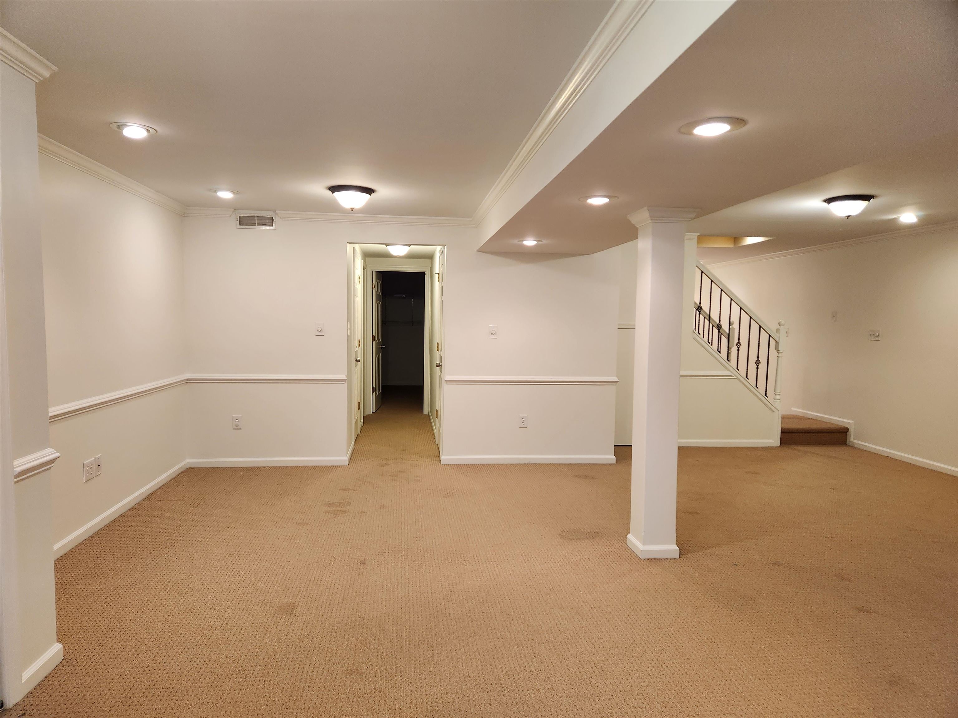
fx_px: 637
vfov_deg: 58.9
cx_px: 479
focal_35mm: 23
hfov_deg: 73.9
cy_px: 359
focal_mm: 5.4
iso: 250
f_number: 1.8
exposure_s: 1/120
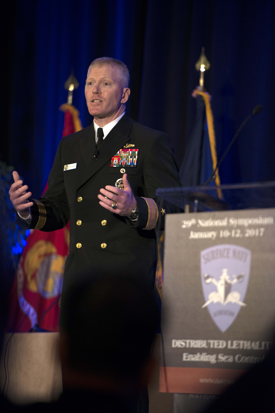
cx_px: 138
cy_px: 206
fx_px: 2290
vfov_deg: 10.3
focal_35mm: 200
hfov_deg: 6.9
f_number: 2.8
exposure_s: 1/160
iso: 800
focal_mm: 200
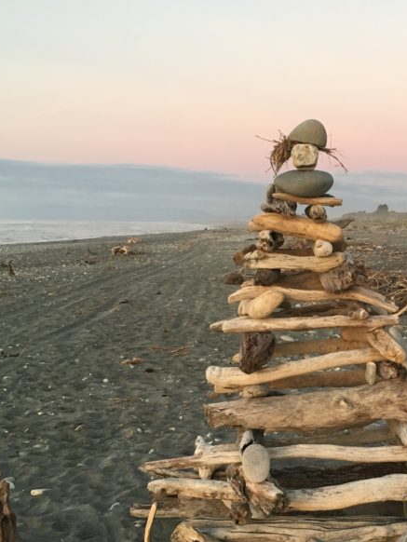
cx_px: 313
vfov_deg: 37.1
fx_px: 799
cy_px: 357
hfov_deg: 28.1
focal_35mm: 51
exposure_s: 1/33
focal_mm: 4.15
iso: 50
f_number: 2.2
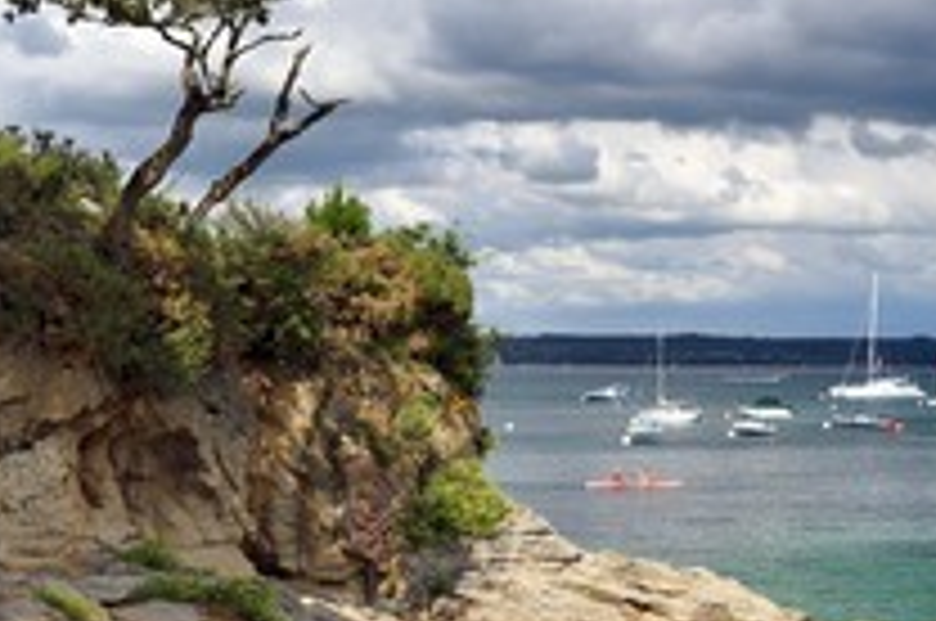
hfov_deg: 24.8
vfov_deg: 16.8
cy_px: 400
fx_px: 2103
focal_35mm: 81
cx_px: 709
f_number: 9
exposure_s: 1/640
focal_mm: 40
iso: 200
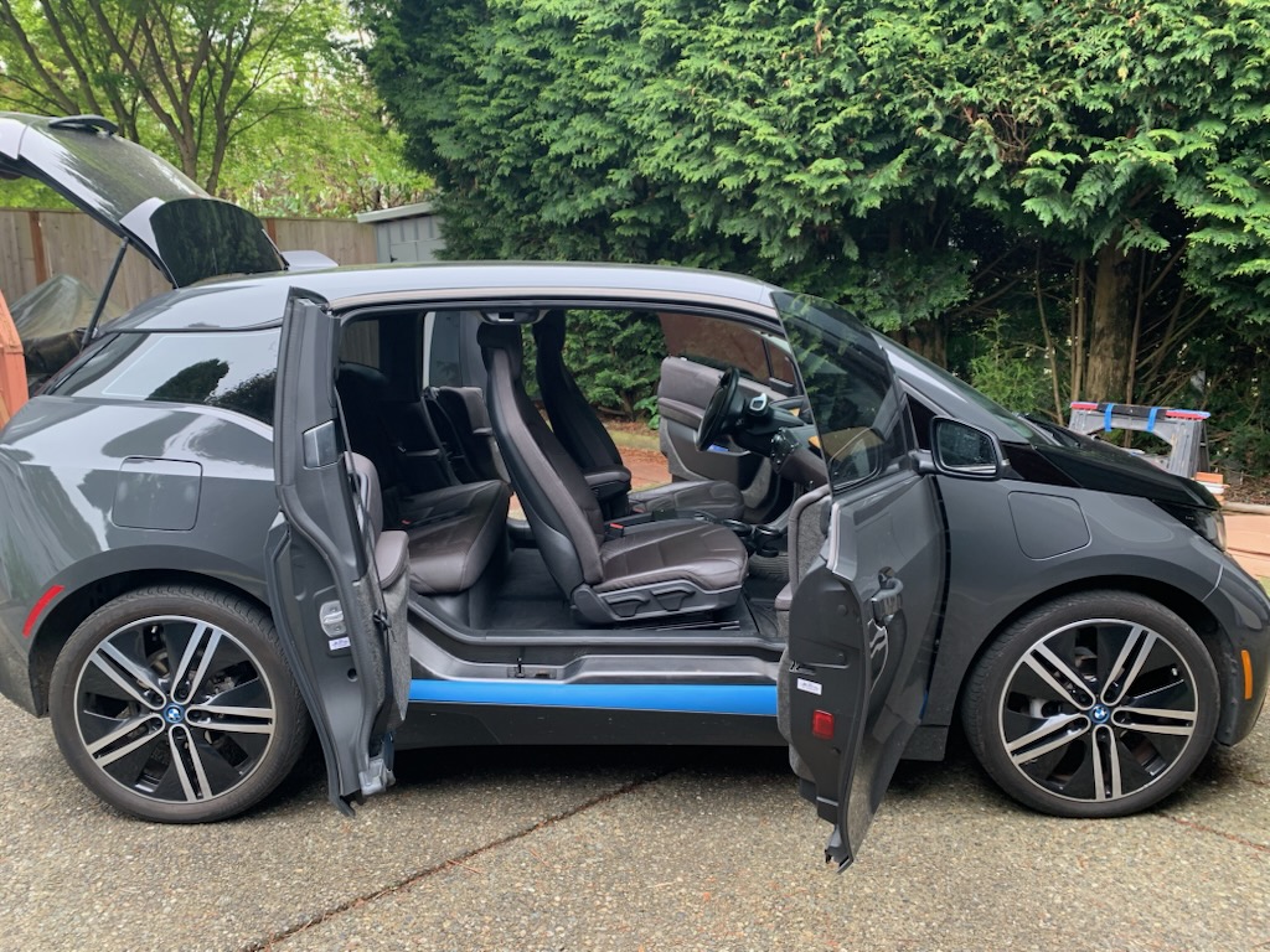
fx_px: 954
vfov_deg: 53.1
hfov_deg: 67.3
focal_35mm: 26
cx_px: 635
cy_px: 476
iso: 100
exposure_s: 1/99
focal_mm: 4.25
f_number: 1.8
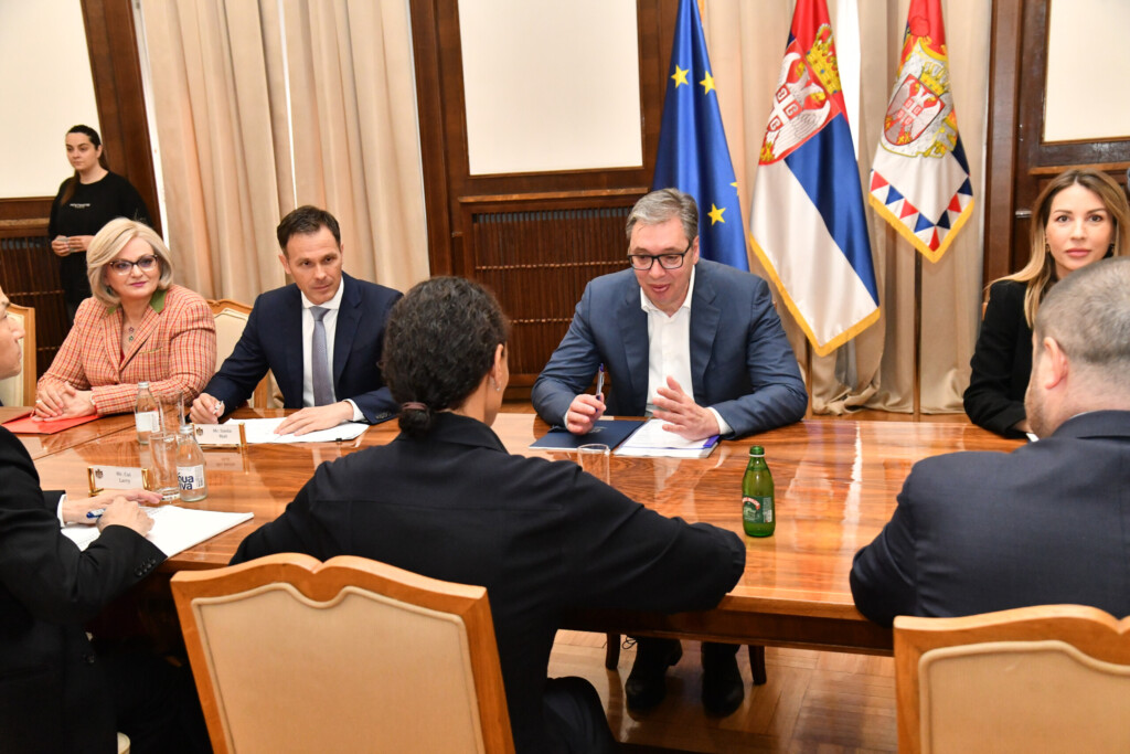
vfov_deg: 35.1
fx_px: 1193
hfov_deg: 50.7
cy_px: 377
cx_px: 565
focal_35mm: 38
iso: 4000
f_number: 5.6
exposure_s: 1/250
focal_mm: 38
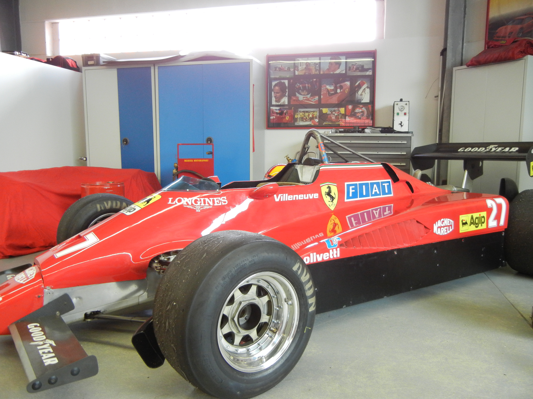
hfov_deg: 60.0
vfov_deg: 46.8
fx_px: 462
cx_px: 266
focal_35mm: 30
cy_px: 200
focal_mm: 5.4
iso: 400
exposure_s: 1/22.2
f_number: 3.5
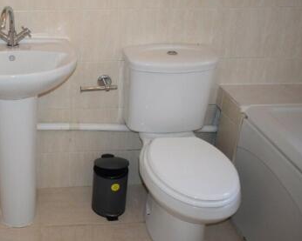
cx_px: 48
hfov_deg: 37.0
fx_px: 429
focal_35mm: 48
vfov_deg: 31.3
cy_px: 85
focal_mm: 18
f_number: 4.5
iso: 800
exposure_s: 1/80
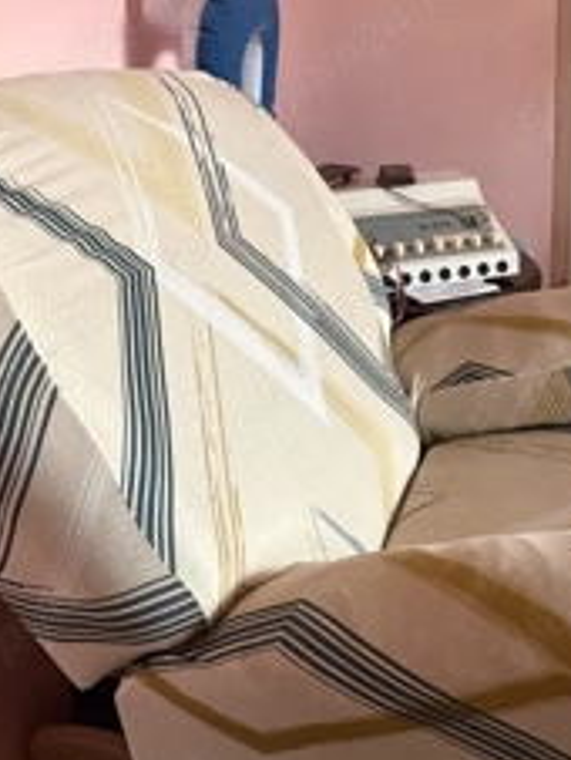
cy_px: 615
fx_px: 1010
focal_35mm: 46
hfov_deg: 31.0
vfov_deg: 39.5
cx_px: 427
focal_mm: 5.96
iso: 500
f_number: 1.6
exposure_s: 1/25
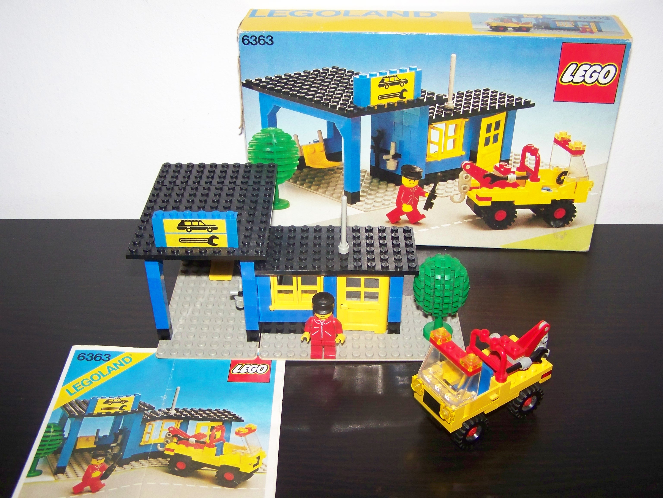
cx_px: 332
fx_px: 728
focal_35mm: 38
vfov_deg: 37.7
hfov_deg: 49.0
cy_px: 249
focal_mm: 6.3
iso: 200
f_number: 2.8
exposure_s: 1/30
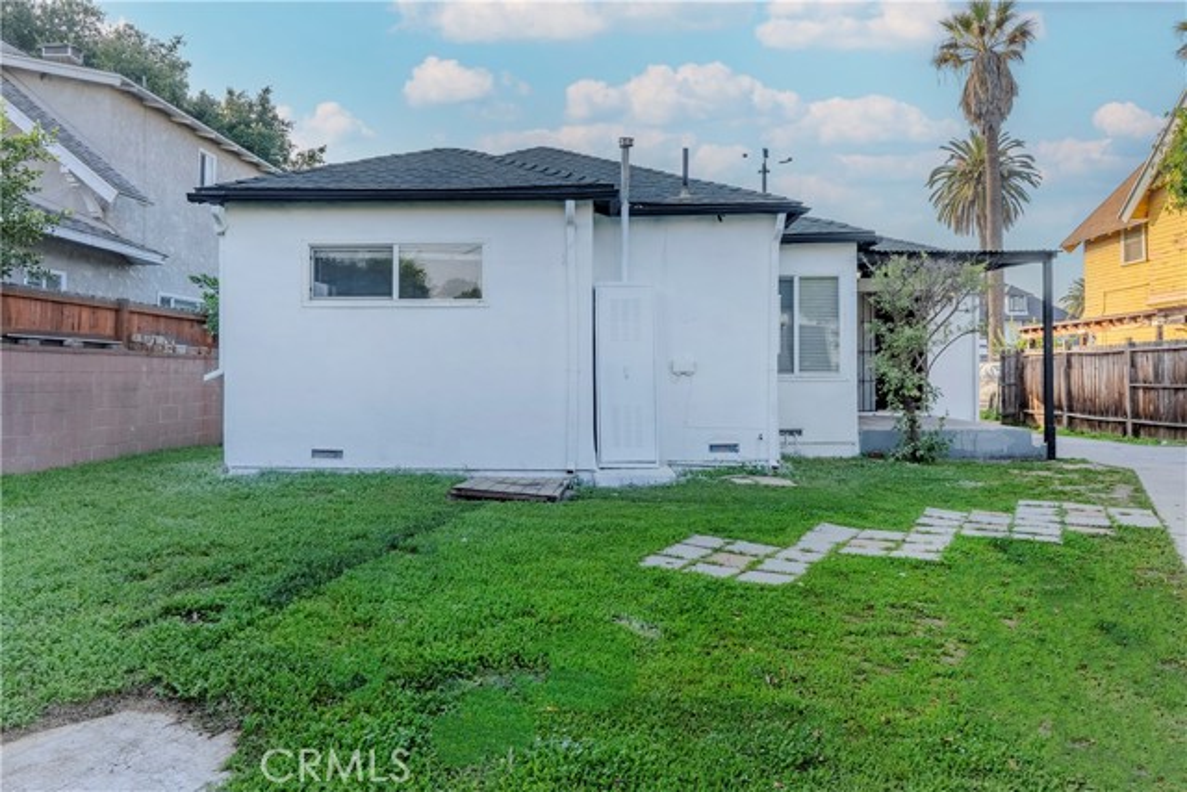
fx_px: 726
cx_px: 594
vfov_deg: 57.3
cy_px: 396
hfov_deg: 78.6
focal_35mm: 22
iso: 100
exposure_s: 1/320
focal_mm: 22
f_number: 7.1
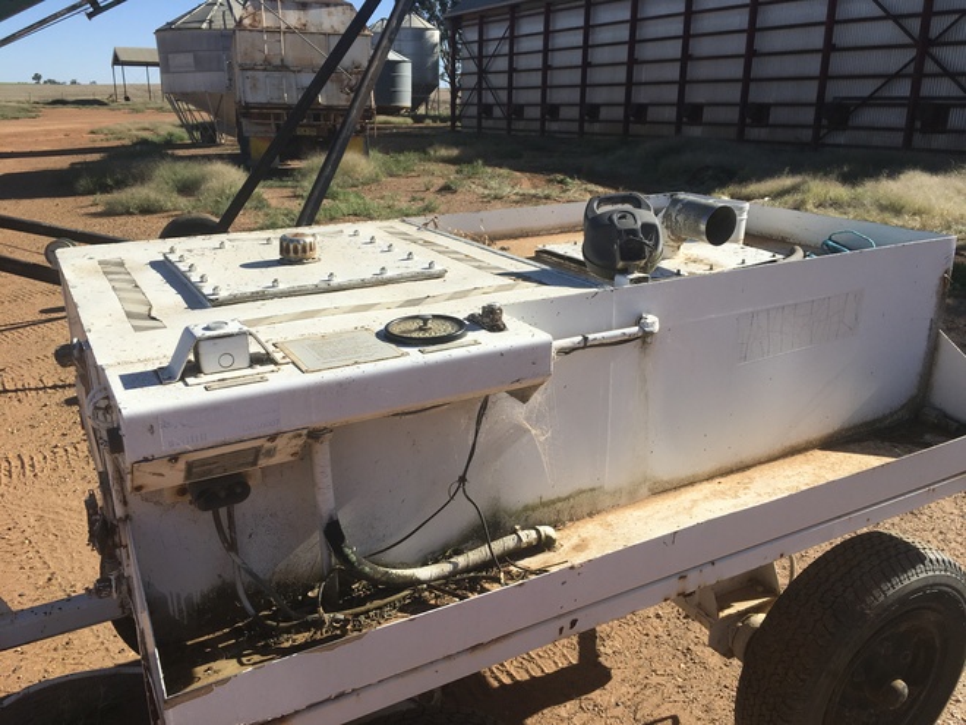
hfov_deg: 61.7
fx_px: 809
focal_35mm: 29
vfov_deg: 48.2
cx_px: 483
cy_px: 362
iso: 25
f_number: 2.2
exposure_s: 1/2079
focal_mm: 4.15
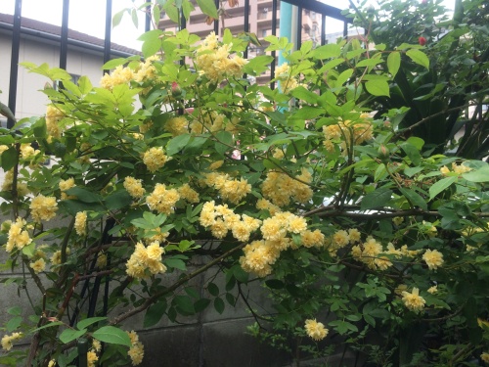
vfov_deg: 46.8
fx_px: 424
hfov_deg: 60.0
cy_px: 184
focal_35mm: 30
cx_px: 244
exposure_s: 1/354
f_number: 2.2
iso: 32
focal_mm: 4.12
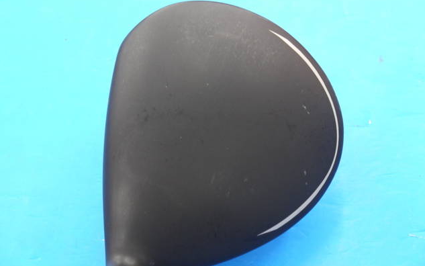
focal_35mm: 90
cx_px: 214
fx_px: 1043
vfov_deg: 14.5
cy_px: 141
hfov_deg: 23.0
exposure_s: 1/40
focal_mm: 42
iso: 800
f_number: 5.6
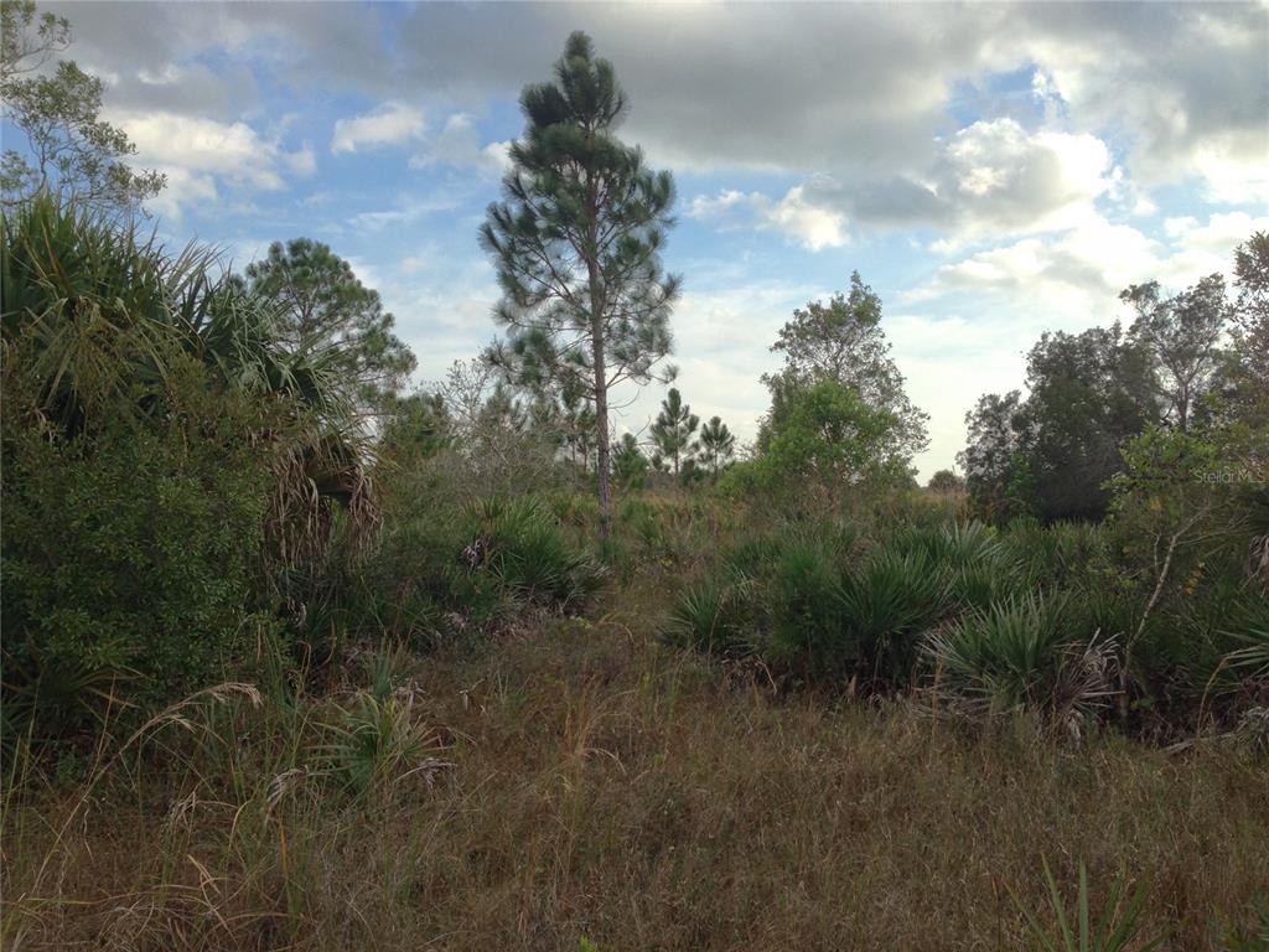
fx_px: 1210
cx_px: 634
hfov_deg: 55.4
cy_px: 476
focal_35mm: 33
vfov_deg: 42.9
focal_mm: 4.12
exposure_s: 1/223
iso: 50
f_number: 2.4
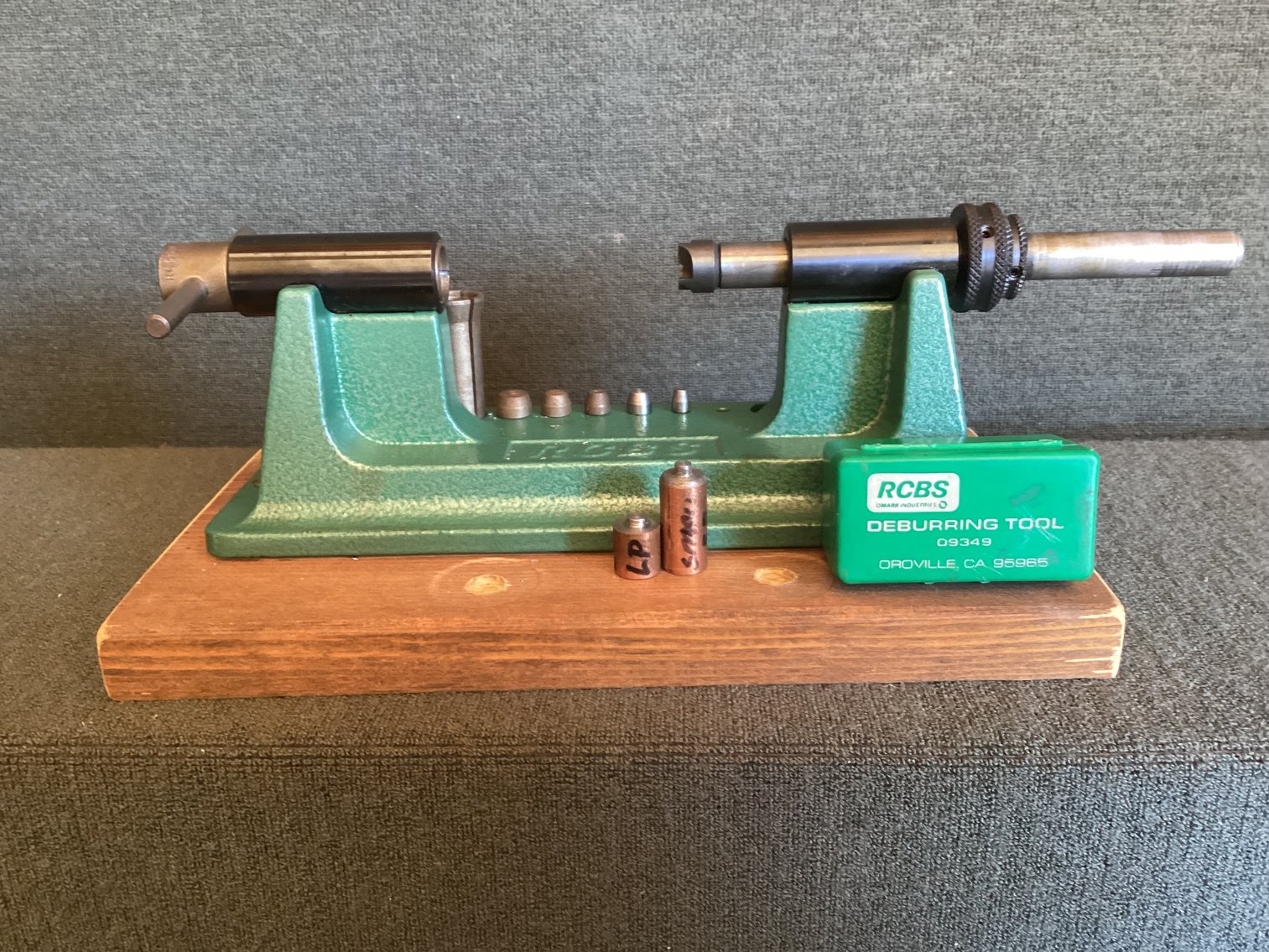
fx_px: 1137
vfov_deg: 45.4
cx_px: 634
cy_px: 476
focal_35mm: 31
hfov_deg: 58.3
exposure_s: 1/50
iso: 320
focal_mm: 3.3
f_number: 2.4
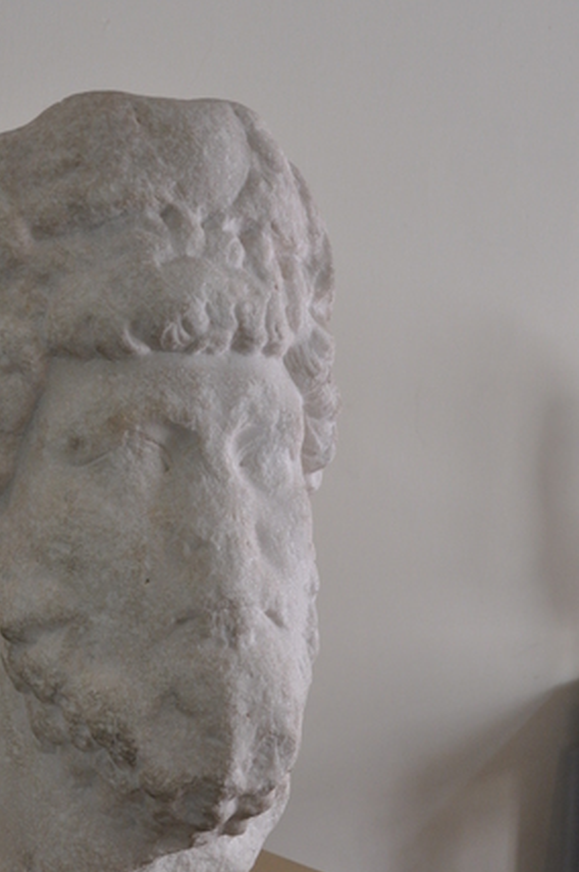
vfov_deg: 38.9
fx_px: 1234
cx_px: 213
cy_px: 493
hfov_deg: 26.3
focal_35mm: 51
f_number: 3.8
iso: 800
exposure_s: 1/25
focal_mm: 22
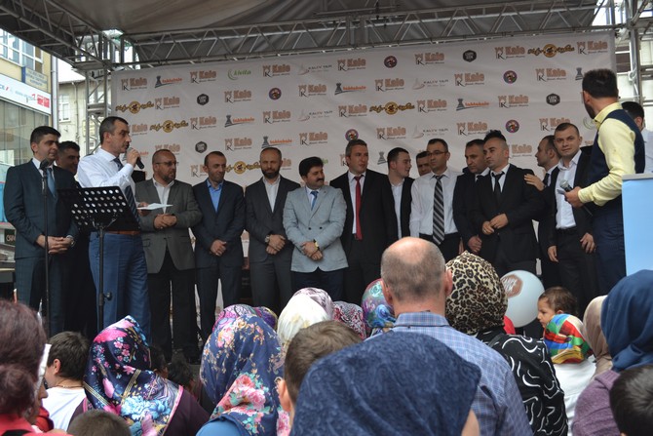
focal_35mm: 45
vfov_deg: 29.9
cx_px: 326
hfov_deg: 43.6
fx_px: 816
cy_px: 218
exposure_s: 1/125
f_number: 5.6
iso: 140
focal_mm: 30
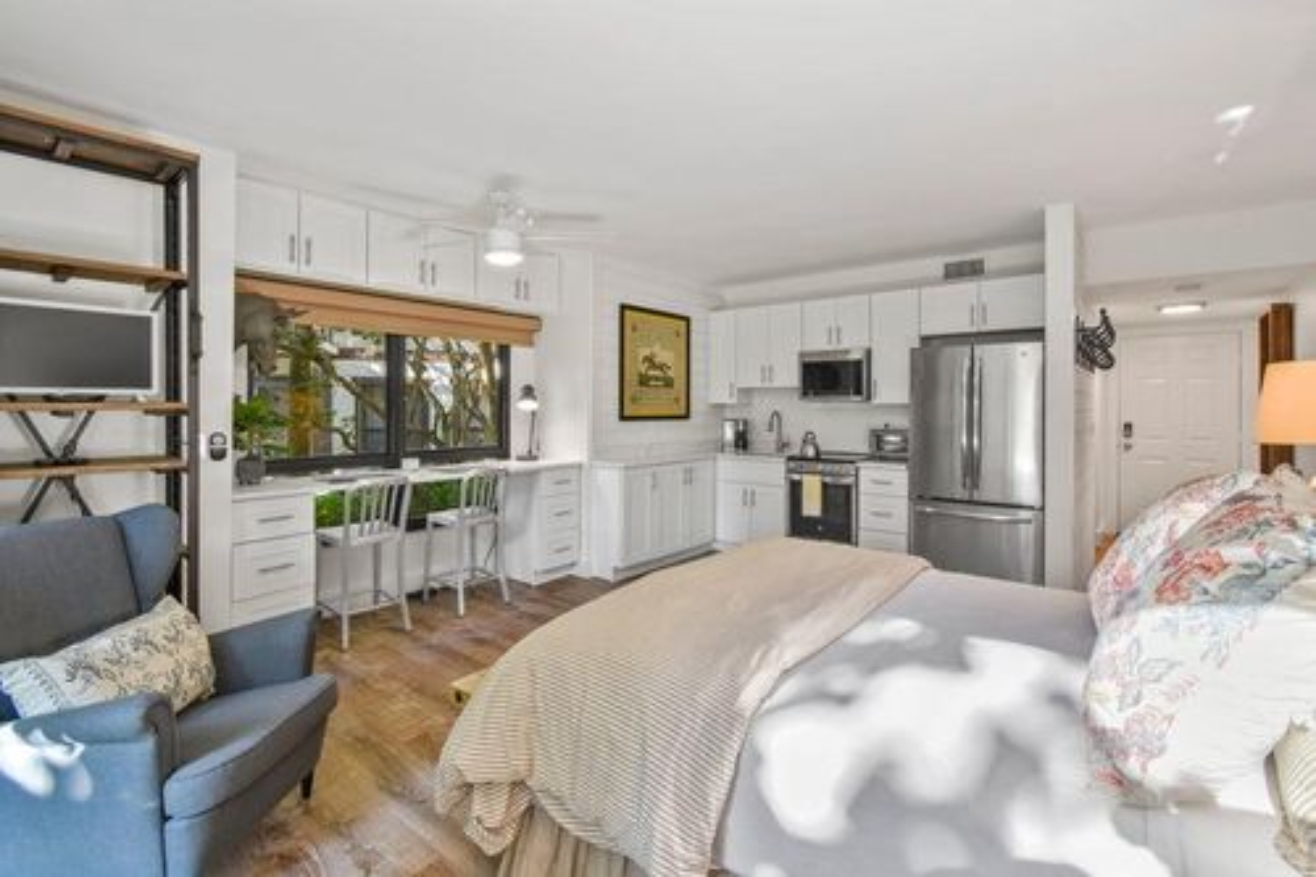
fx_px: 548
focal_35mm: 15
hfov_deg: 100.4
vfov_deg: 77.3
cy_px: 438
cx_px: 658
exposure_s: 1/2
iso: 100
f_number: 11
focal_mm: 10
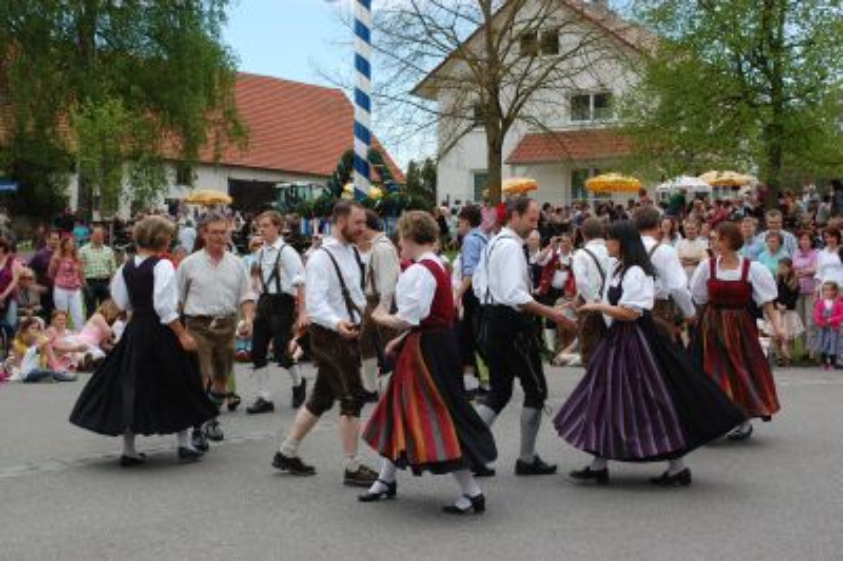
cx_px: 422
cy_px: 280
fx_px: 1228
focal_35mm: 52
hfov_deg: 37.9
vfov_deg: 25.7
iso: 200
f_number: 7.1
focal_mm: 35
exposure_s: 1/200
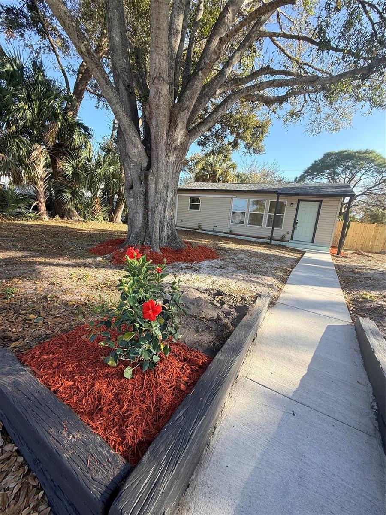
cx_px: 193
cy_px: 258
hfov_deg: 85.7
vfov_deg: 102.1
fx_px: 208
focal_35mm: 14
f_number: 2.2
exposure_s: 1/465
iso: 64
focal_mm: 2.22
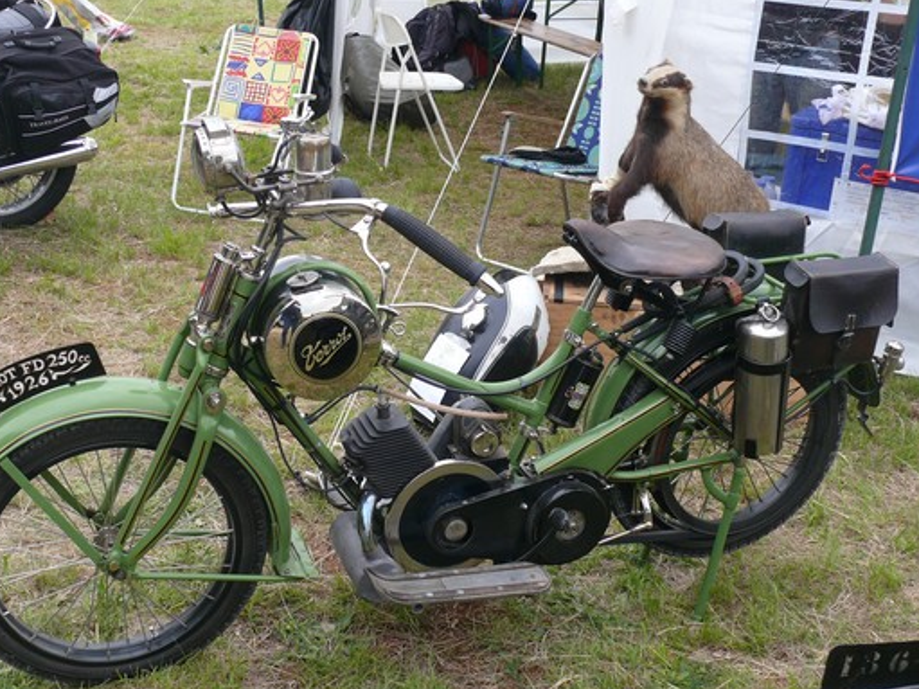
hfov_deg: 40.4
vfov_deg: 30.8
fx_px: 1247
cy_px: 394
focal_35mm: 47
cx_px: 428
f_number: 3.6
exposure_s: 1/100
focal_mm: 8
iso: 100
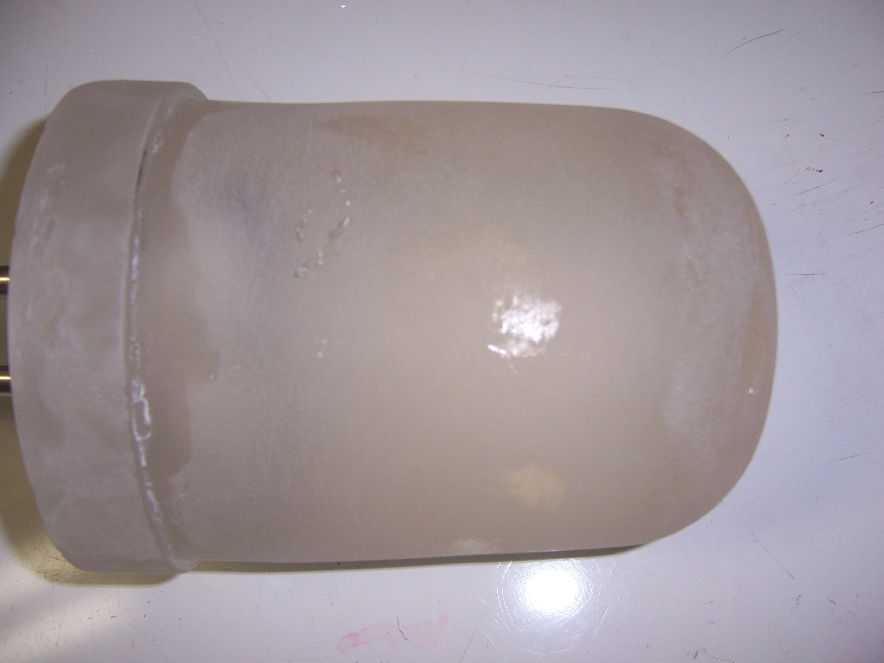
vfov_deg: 39.7
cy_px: 332
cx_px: 442
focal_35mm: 36
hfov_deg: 51.4
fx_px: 919
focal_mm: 6.2
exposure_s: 1/60
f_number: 2.8
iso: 80
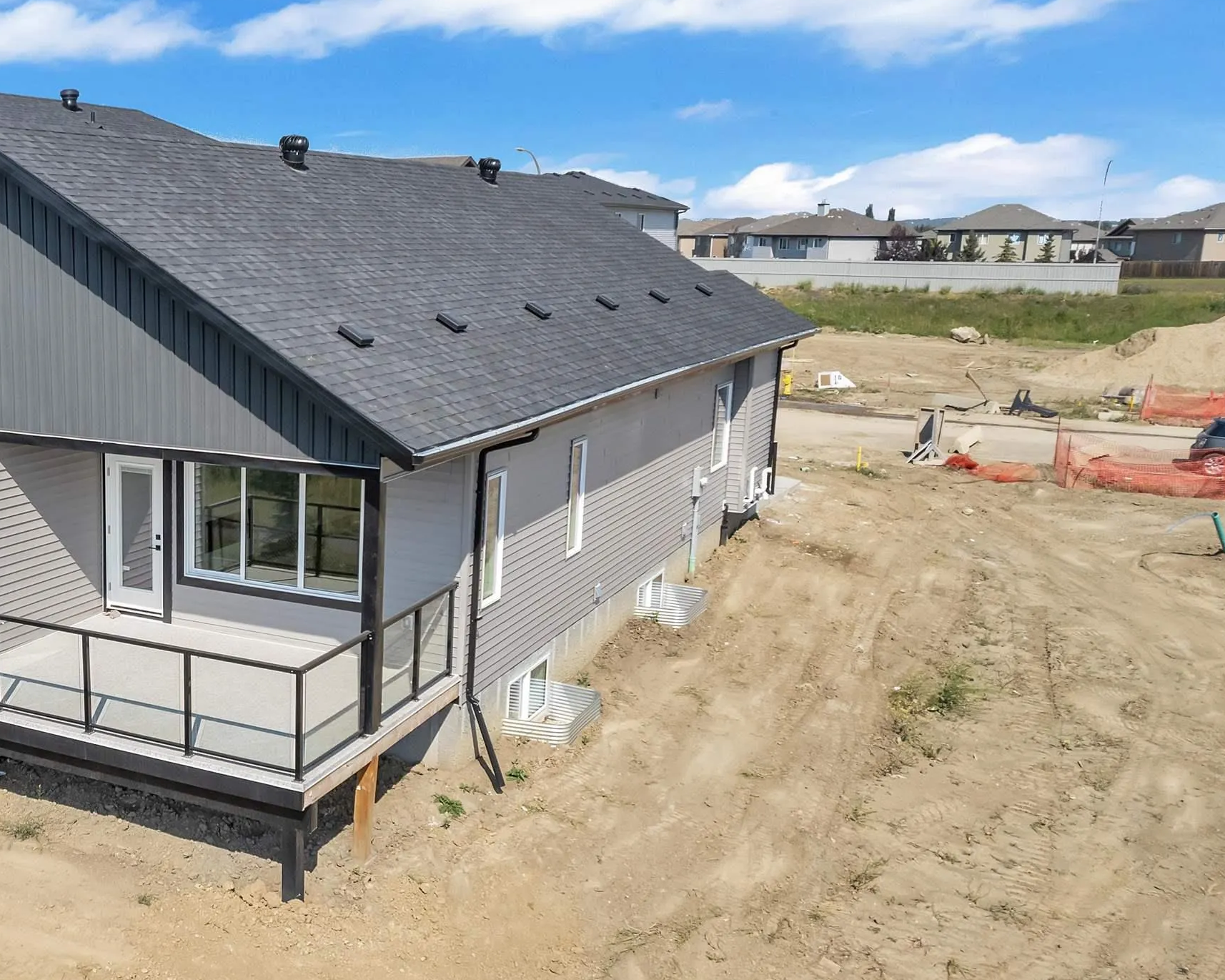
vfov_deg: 40.1
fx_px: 1341
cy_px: 538
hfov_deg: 45.2
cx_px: 159
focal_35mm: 37
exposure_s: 1/3200
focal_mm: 8.38
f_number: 2.4
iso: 110
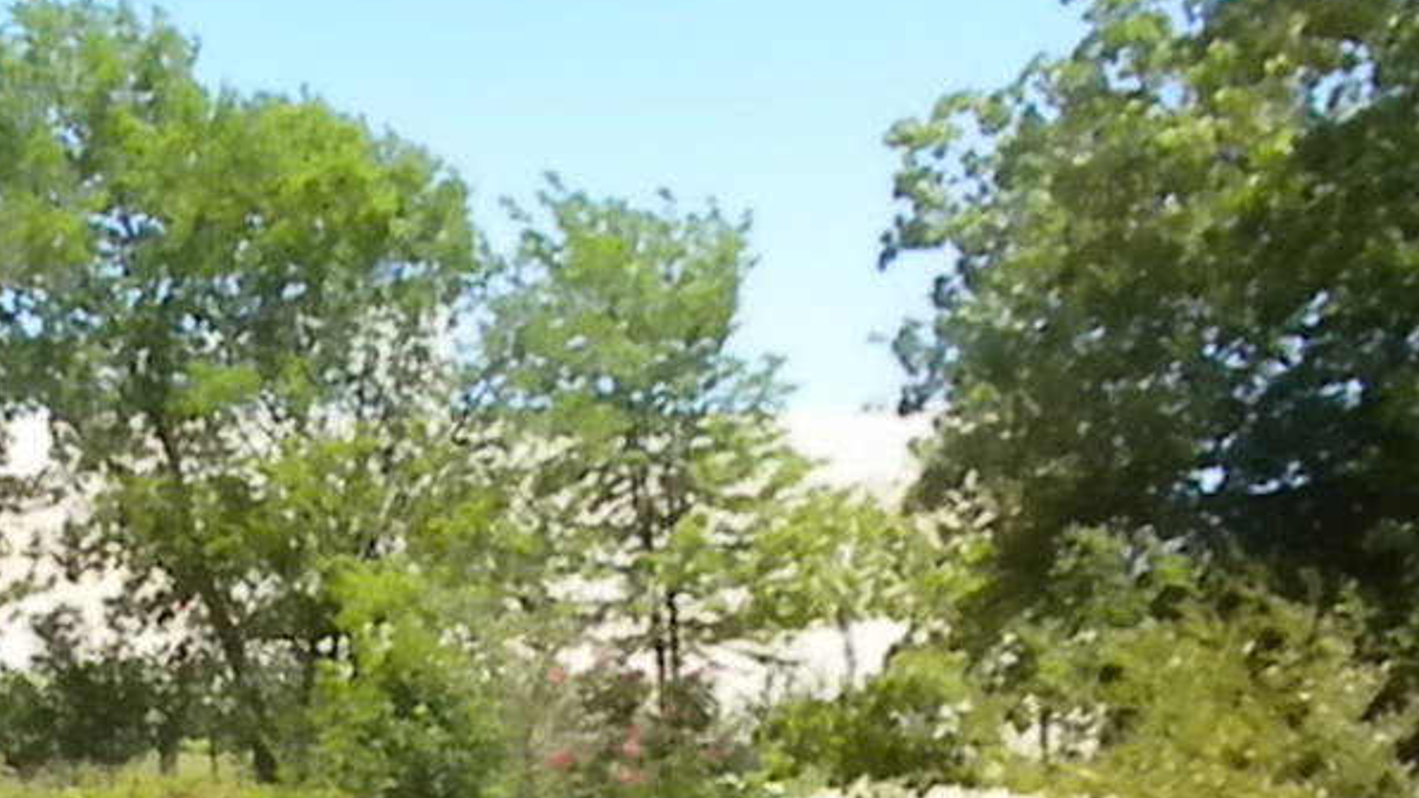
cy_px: 1237
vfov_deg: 10.8
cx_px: 50
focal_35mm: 108
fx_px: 4064
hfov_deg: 19.3
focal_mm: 6.6
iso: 640
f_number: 10
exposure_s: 1/364
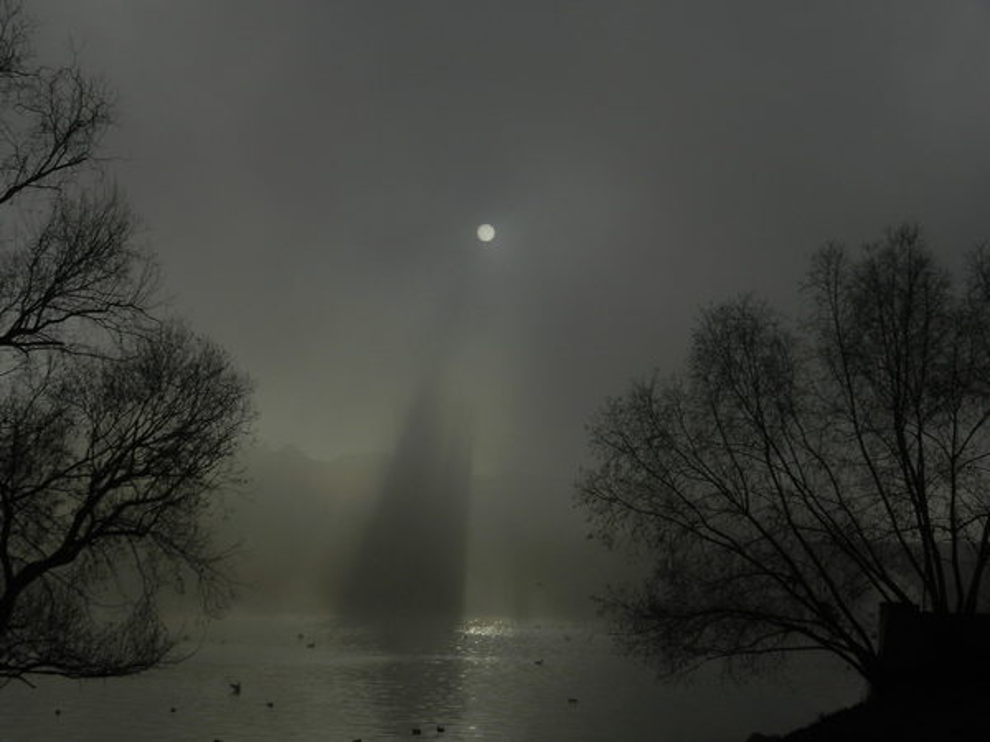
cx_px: 495
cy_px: 371
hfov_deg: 32.2
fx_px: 1716
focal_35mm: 60
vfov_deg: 24.4
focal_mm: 10.9
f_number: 9
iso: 160
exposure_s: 1/2000
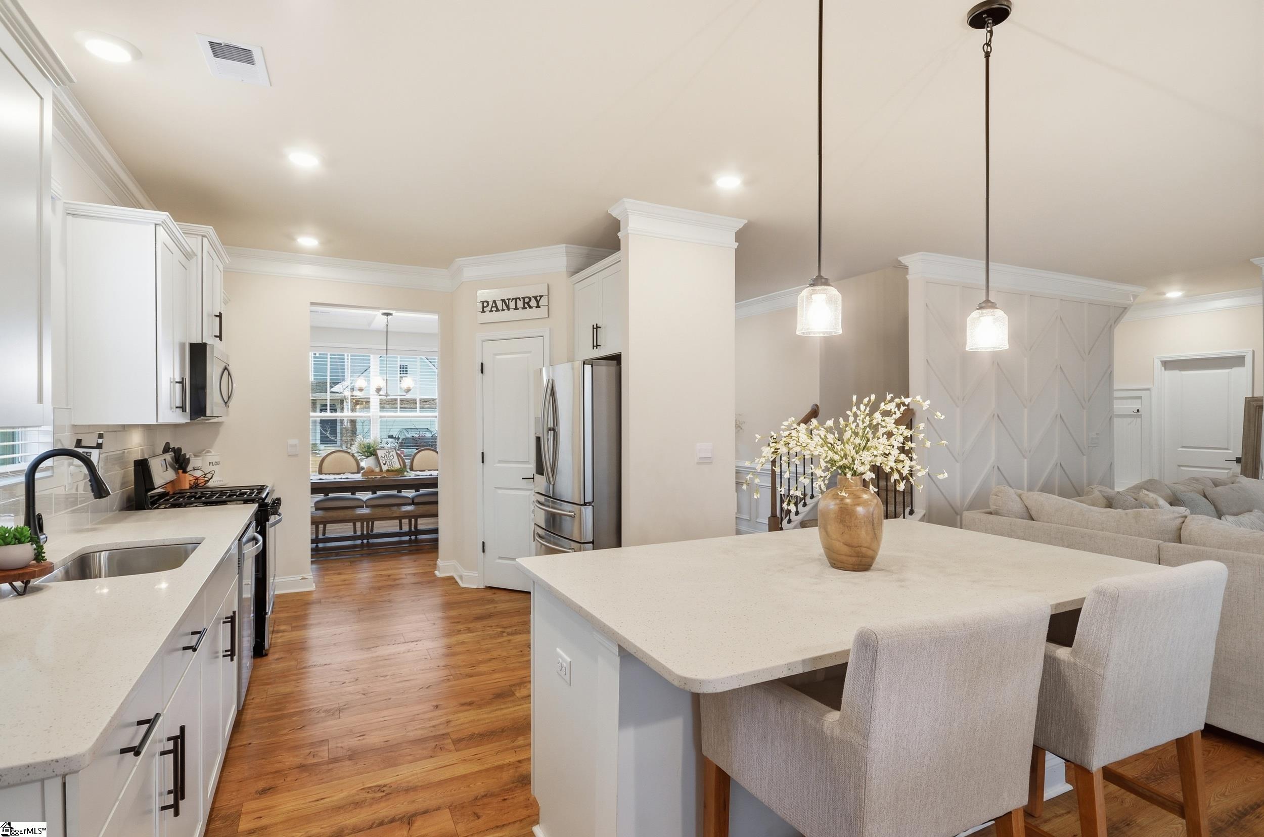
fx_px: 631
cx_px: 632
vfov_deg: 67.1
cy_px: 418
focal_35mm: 18
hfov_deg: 90.1
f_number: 9
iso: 250
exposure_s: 1/20
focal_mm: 12
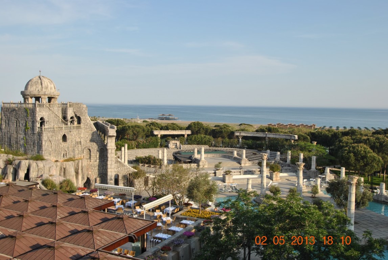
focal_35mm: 36
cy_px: 130
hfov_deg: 53.1
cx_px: 194
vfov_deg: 37.0
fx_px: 388
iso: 100
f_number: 7.1
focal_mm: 24
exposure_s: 1/200
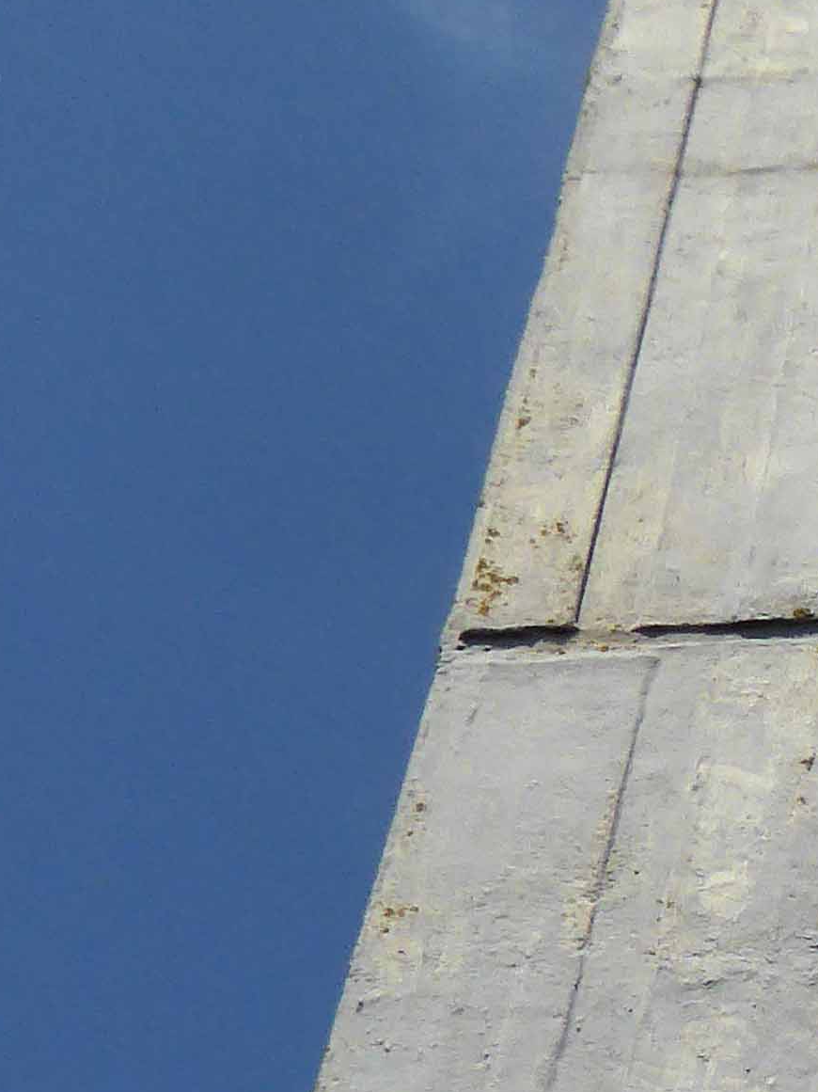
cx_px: 1549
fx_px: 4256
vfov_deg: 14.2
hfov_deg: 10.3
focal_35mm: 135
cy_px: 1316
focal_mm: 5.4
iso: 100
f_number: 4.5
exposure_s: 1/1600
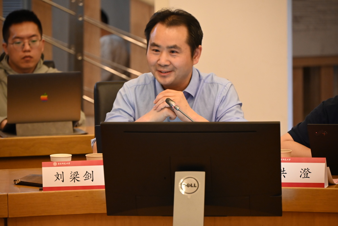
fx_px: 1879
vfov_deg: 6.9
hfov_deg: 10.3
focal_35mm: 200
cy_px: 113
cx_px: 169
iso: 3200
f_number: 6.3
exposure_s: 1/50
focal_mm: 200
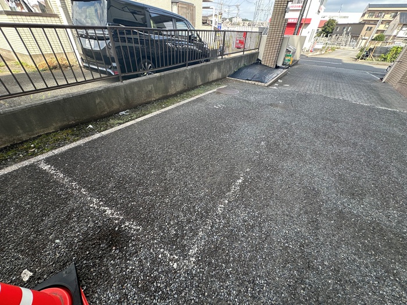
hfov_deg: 102.1
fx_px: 165
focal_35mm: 14
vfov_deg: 85.7
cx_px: 204
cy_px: 152
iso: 40
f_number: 2.2
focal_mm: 2.22
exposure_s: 1/191
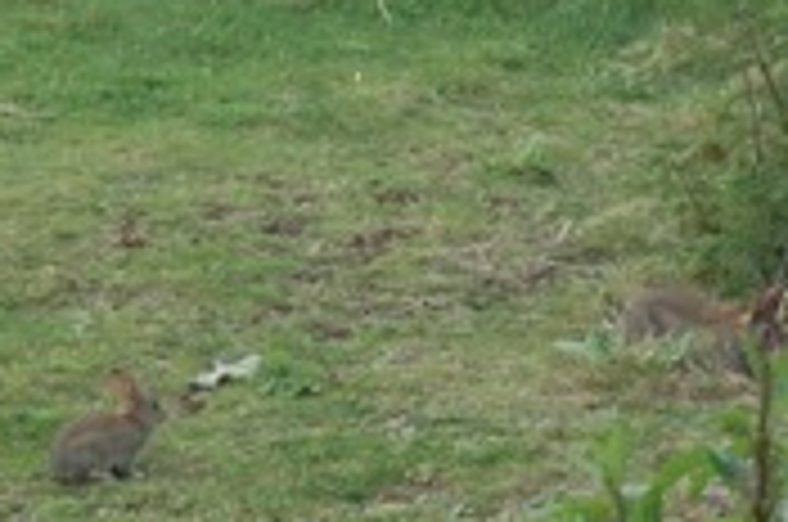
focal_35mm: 741
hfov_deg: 2.8
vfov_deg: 1.8
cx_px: 230
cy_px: 414
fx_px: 16186
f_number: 5.6
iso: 220
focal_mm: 135
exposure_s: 1/500
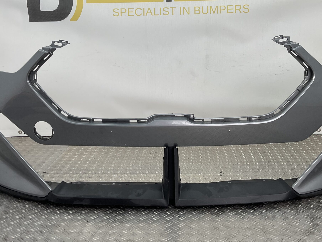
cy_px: 86
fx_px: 381
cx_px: 171
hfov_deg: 45.8
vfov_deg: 34.9
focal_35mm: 41
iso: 16
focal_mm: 3
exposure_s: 1/142
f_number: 1.8
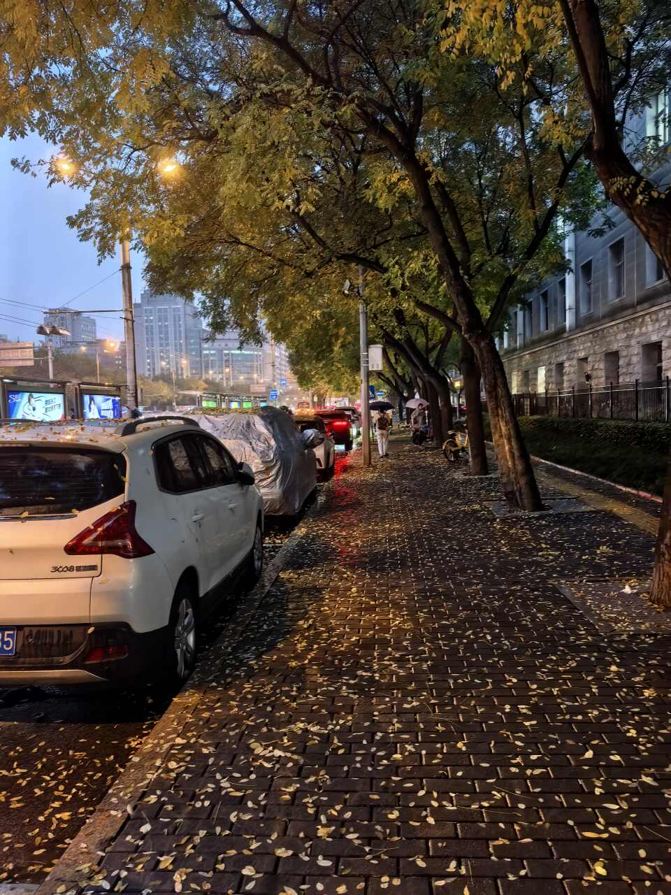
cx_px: 336
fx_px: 698
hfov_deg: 51.4
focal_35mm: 27
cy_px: 448
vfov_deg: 65.3
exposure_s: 1/33.3
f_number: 1.4
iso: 500
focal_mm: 6.98
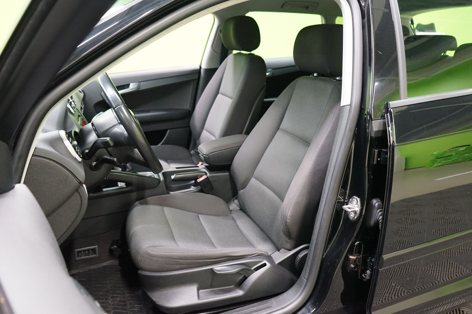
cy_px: 157
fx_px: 367
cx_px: 236
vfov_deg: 46.4
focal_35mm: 28
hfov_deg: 65.5
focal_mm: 28
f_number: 5.6
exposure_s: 1/40
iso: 6400
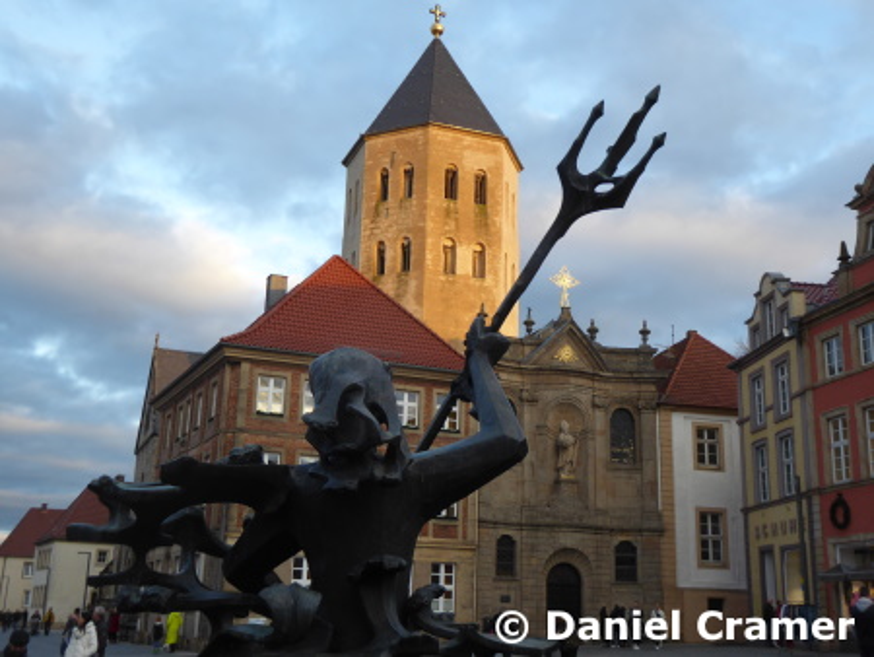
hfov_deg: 46.8
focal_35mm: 40
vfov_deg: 36.0
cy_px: 328
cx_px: 437
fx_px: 1010
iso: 100
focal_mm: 7.2
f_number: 3.8
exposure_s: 1/60
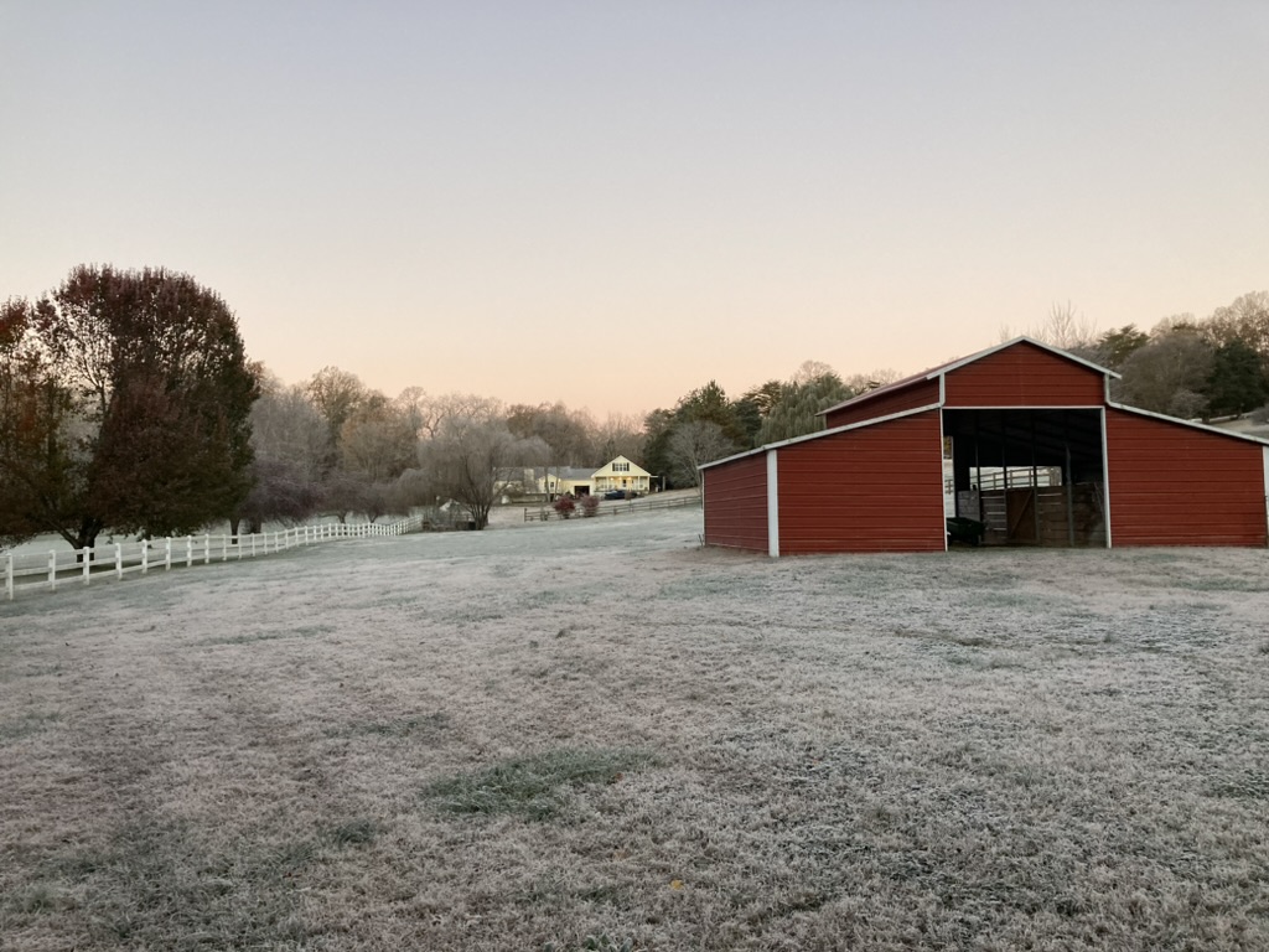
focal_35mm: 28
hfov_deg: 63.4
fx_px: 1026
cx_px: 634
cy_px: 476
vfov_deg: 49.7
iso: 80
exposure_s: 1/92
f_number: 1.8
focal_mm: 3.99
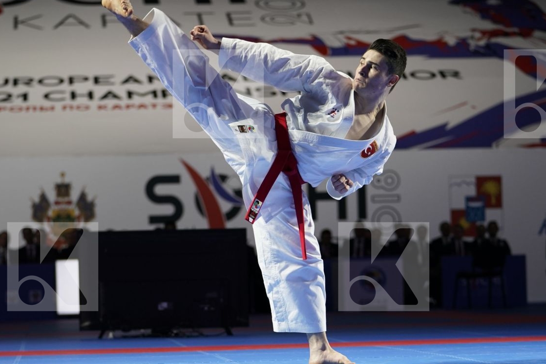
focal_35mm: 124
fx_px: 1880
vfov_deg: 11.0
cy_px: 267
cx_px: 218
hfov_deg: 16.5
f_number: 2.8
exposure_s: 1/500
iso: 800
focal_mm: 77
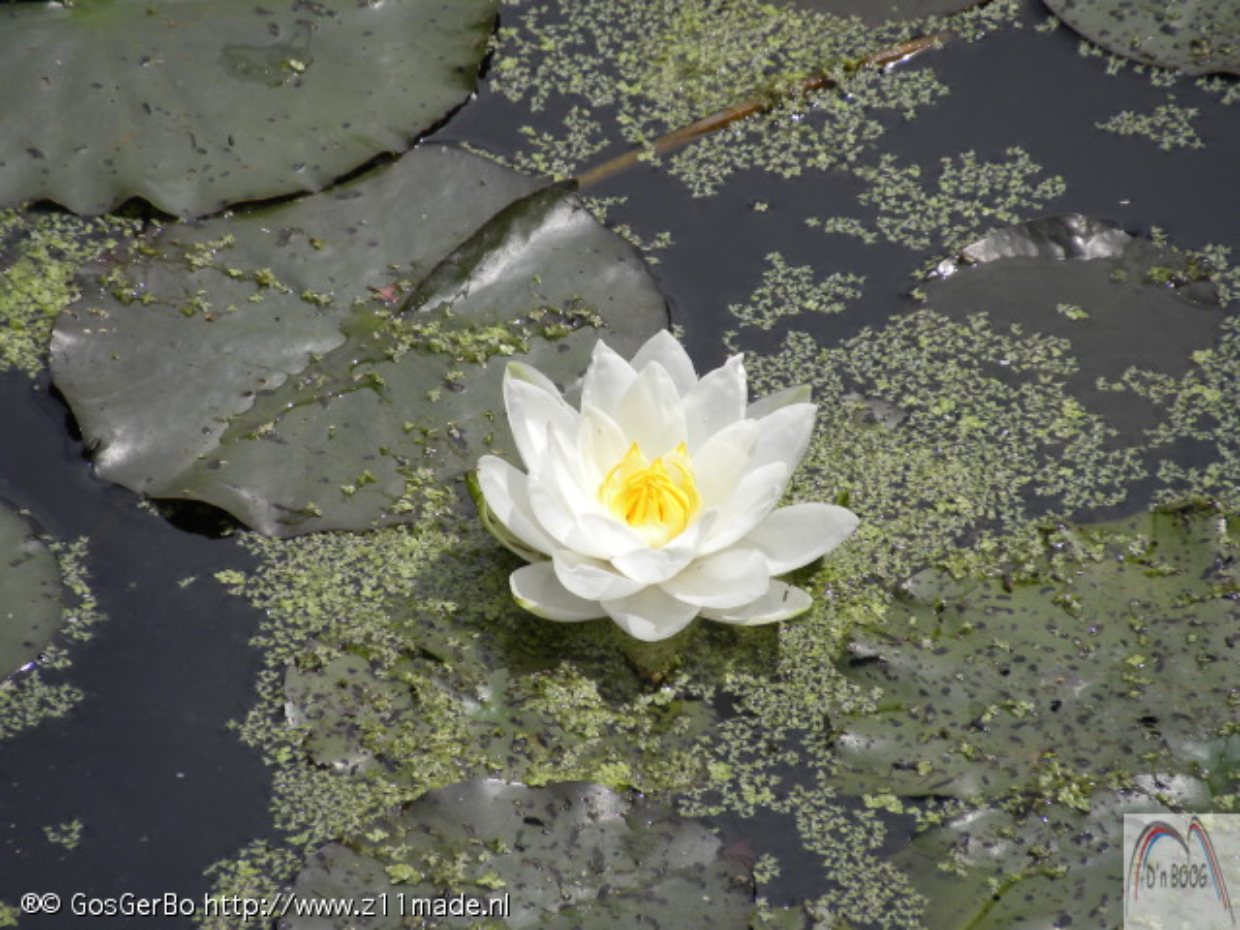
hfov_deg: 3.2
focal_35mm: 624
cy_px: 465
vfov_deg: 2.4
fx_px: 22353
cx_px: 620
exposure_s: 1/356
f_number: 5.6
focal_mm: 110.4
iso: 64
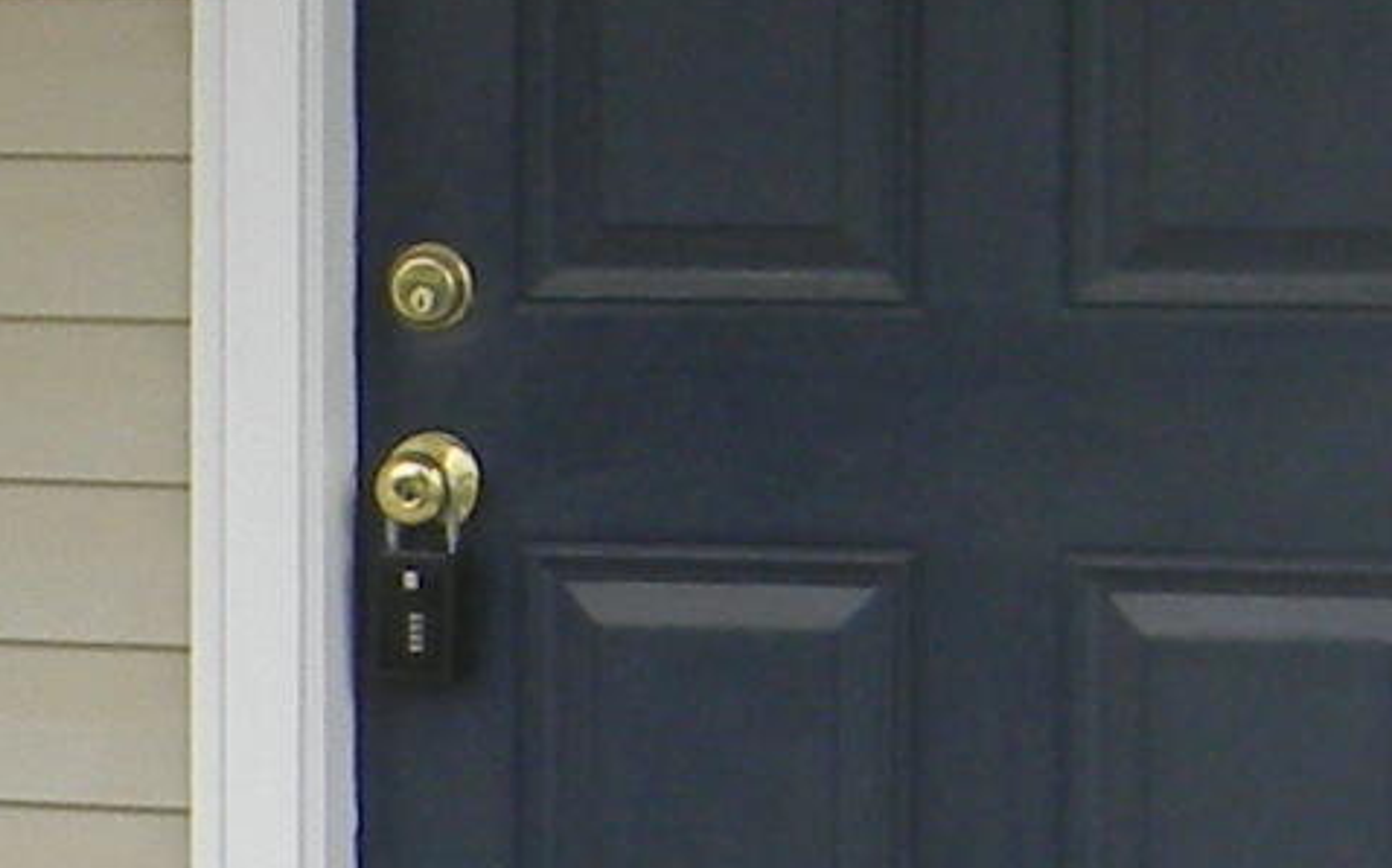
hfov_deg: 7.5
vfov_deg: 4.8
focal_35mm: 273
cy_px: 906
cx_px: -1179
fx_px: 10349
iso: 80
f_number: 3.8
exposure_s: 1/165
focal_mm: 7.3
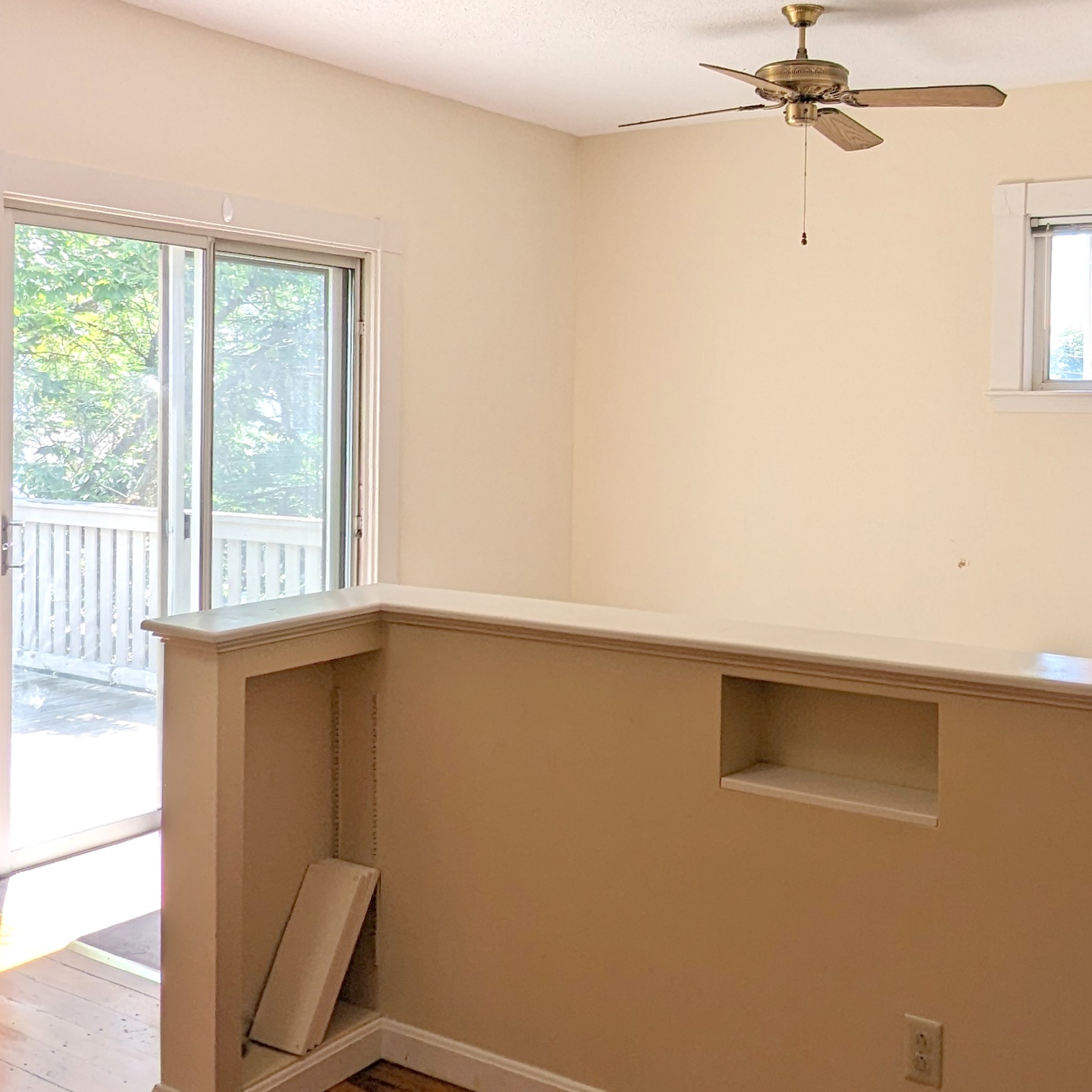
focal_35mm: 36
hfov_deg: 45.4
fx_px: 1285
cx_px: 716
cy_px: 446
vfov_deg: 45.8
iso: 54
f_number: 2.2
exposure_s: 1/151
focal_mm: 2.35
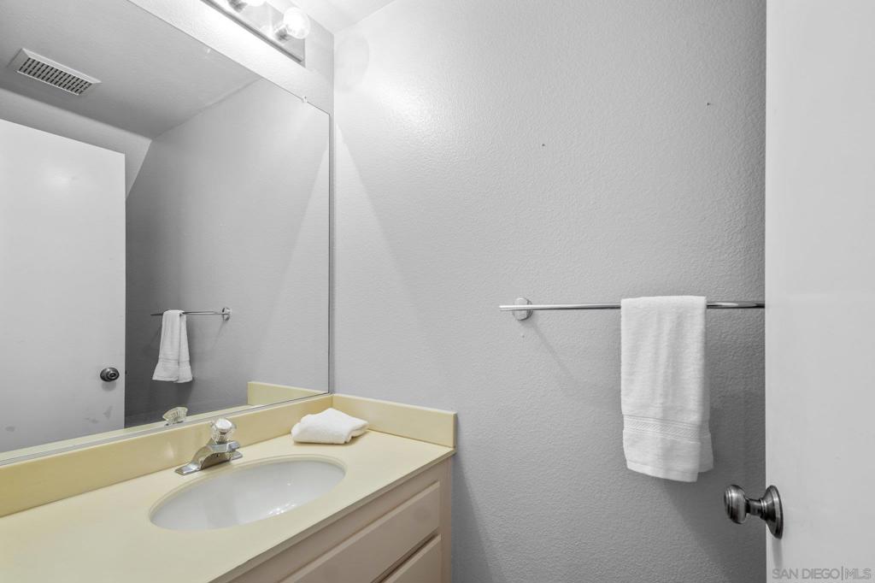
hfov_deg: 100.4
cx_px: 438
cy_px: 292
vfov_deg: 77.3
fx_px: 364
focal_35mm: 15
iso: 100
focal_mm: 10
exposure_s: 1.3
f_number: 8
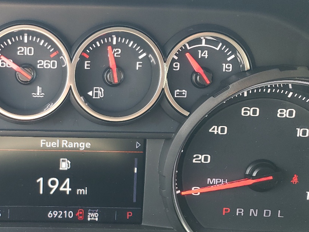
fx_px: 446
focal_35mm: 50
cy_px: 123
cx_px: 49
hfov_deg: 36.5
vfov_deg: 29.1
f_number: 1.5
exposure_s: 1/100
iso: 79
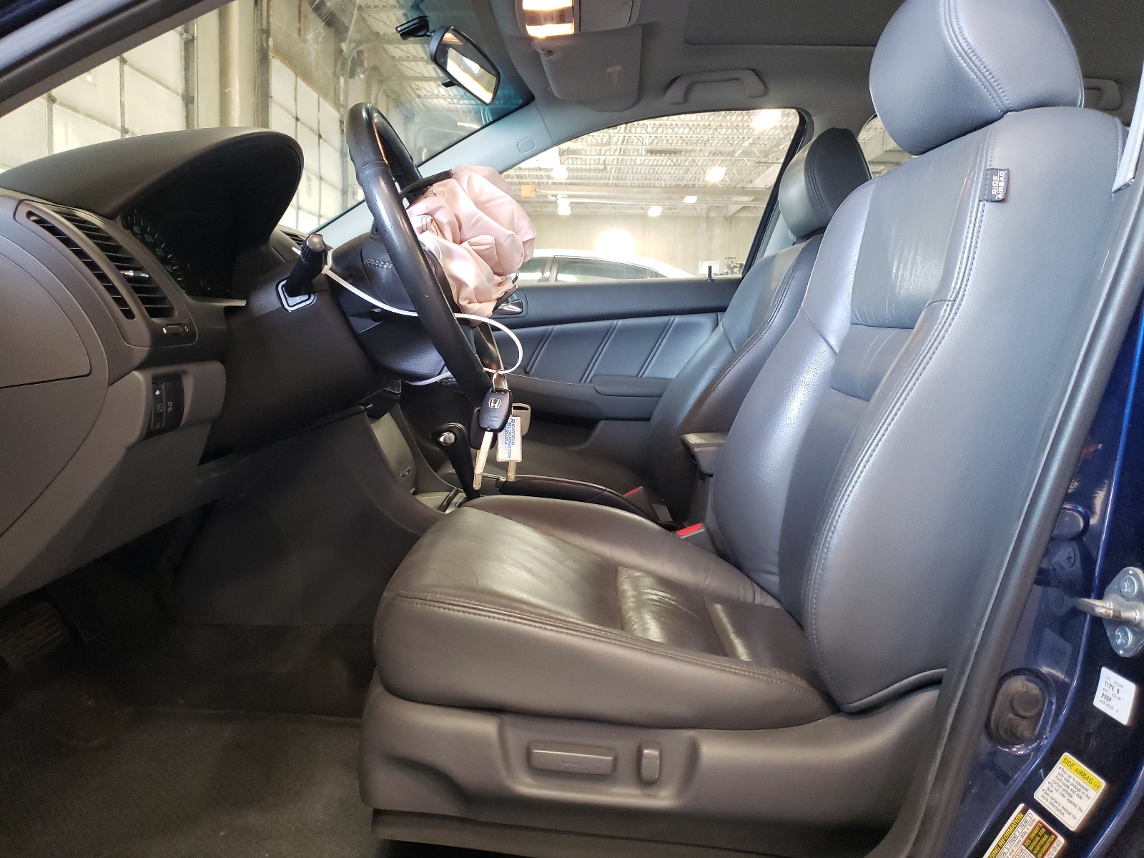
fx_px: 859
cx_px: 572
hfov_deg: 67.3
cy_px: 429
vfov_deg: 53.1
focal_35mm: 26
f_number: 1.5
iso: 305
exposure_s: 1/40
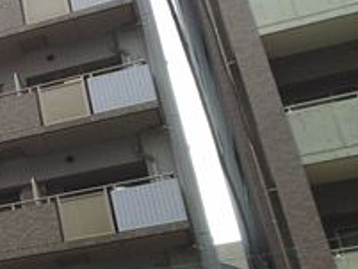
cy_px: 125
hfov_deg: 19.3
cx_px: -207
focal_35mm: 86
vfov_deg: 17.2
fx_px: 890
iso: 71
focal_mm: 2.87
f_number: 2.4
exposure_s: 1/500
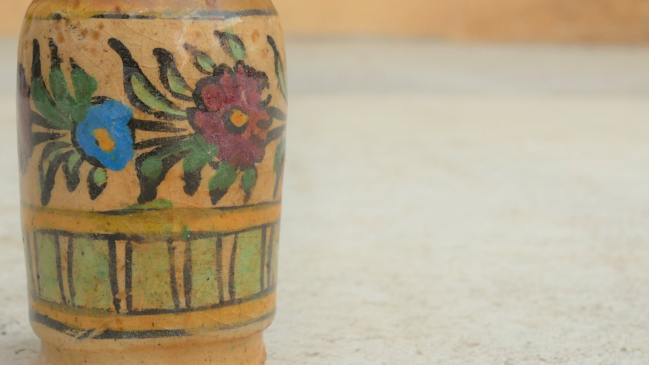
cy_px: 75
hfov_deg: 27.4
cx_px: 221
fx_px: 1325
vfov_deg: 15.6
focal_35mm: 77
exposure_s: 1/500
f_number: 4
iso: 200
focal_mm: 20
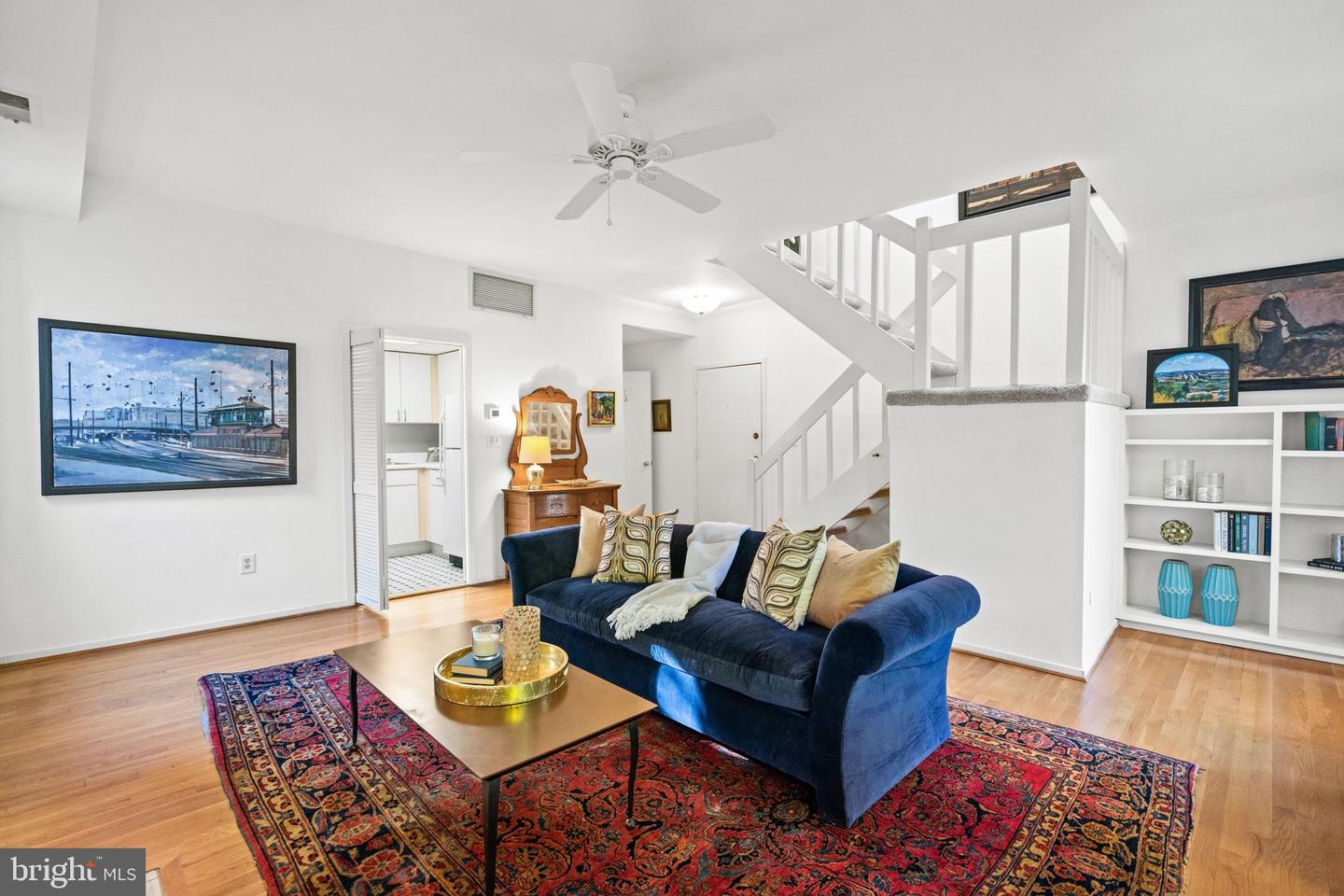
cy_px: 448
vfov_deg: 73.7
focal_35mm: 16
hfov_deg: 96.7
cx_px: 672
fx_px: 597
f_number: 4
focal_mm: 16
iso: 1250
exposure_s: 1/10
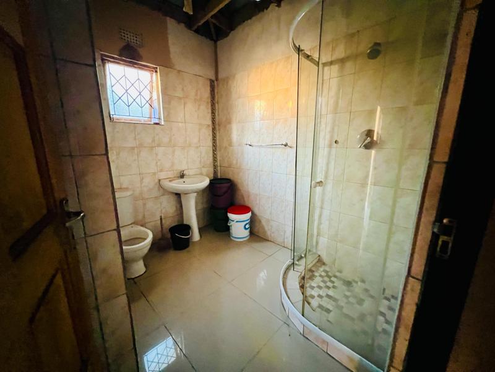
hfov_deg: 106.2
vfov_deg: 89.9
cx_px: 248
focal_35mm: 13
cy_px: 186
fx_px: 186
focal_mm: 1.57
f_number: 1.8
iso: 1000
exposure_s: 1/41
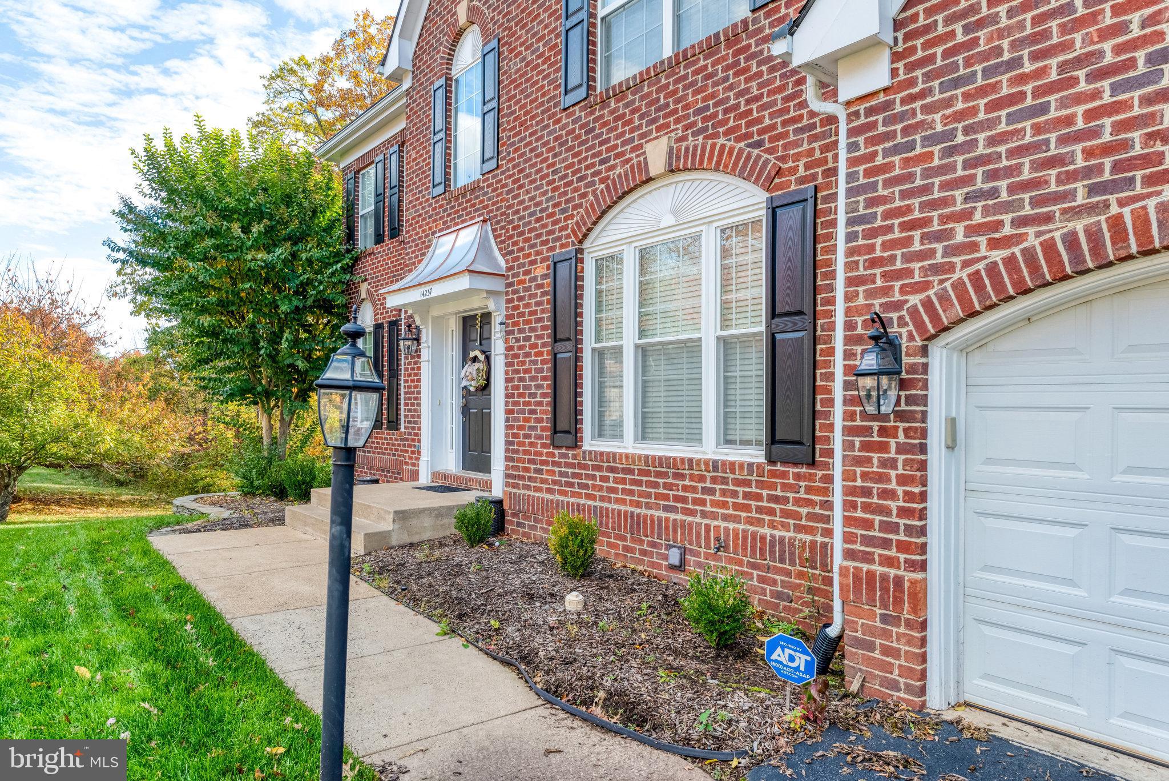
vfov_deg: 57.3
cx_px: 584
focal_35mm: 22
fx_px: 715
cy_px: 390
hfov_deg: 78.6
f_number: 8
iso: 400
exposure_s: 1/200
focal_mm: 22
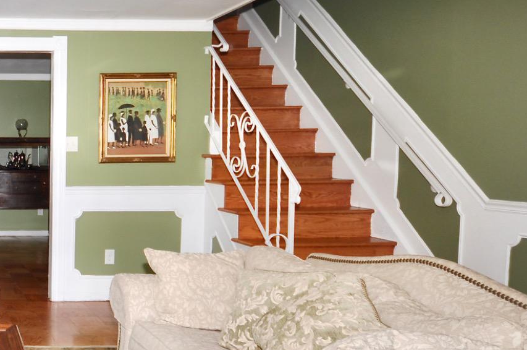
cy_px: 202
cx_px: -63
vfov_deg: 36.7
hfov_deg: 41.4
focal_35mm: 36
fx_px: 526
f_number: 4
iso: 100
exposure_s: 1/60
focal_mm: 10
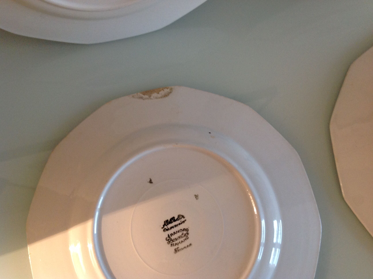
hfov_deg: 52.7
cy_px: 140
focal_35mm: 35
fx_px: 377
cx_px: 186
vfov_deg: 40.6
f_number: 2.4
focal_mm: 4.28
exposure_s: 1/17
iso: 125
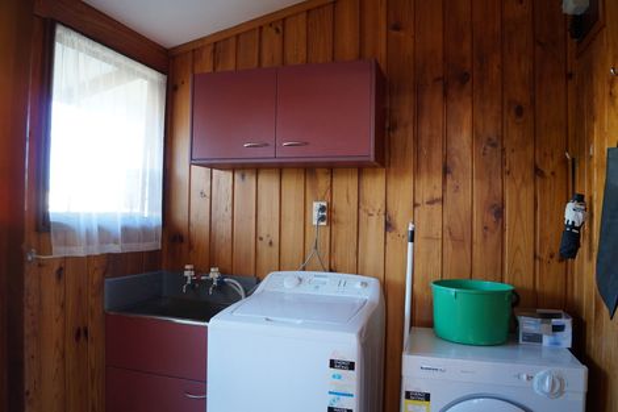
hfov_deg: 67.4
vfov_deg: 47.9
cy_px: 206
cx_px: 309
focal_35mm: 27
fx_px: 463
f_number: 4
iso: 500
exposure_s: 1/60
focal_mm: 18
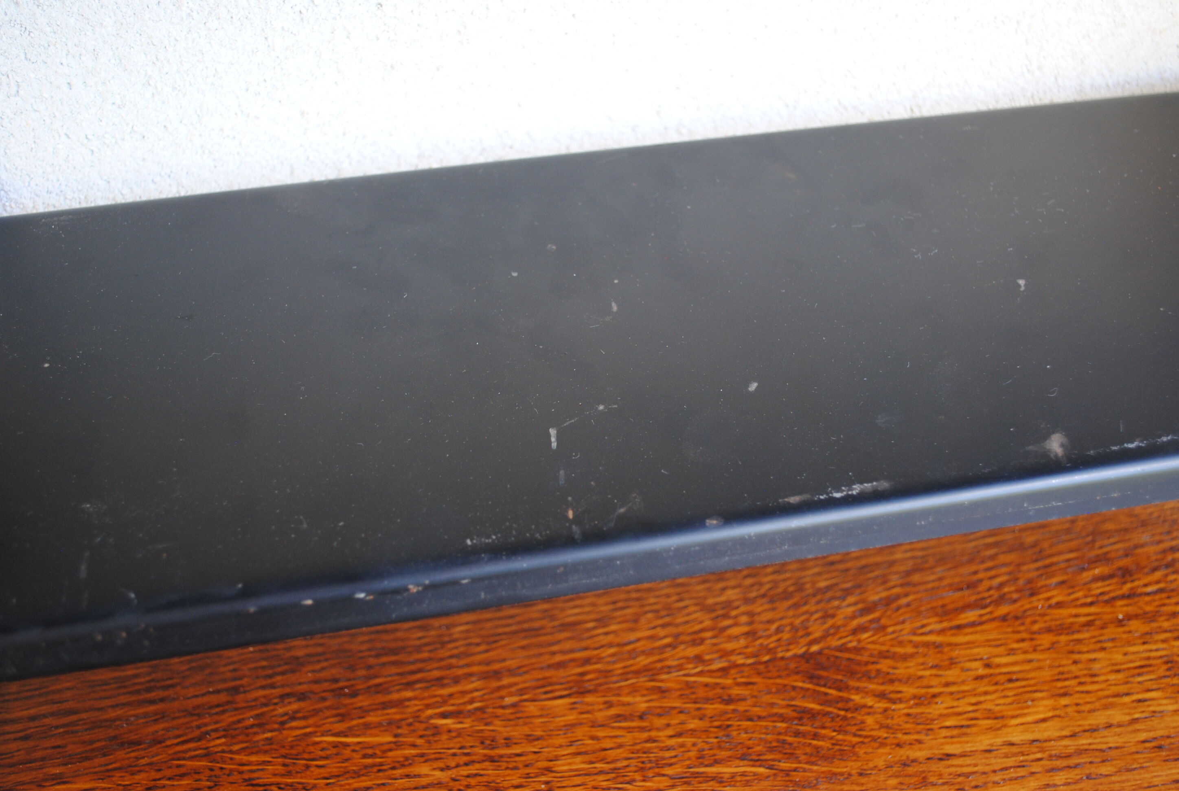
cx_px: 590
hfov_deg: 46.3
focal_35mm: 42
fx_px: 1378
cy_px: 396
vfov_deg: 32.0
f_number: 4.5
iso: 280
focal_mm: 28
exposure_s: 1/30
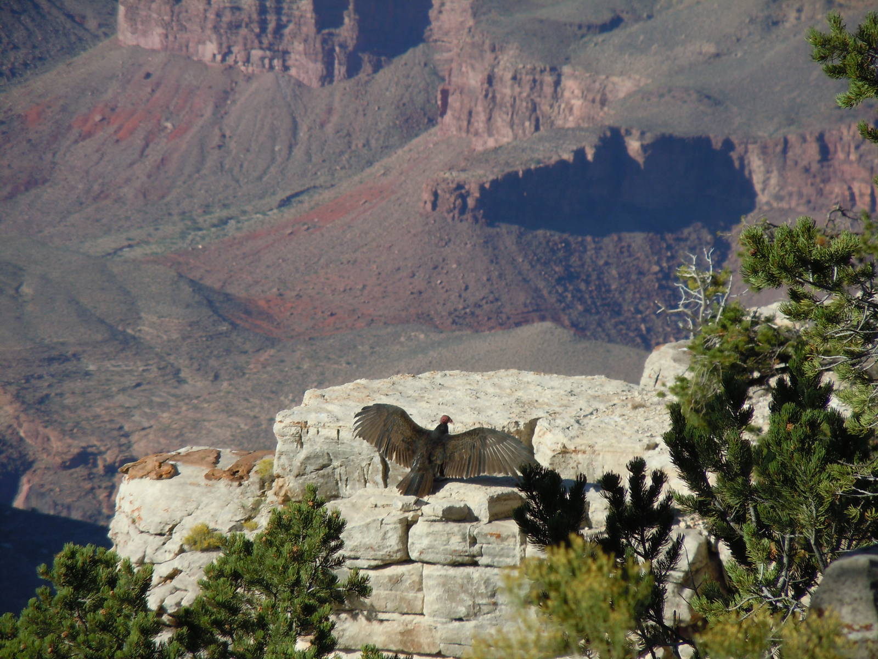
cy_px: 330
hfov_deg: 6.6
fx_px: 7609
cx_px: 439
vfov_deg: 5.0
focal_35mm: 300
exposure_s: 1/500
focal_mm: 54
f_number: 5.6
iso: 100
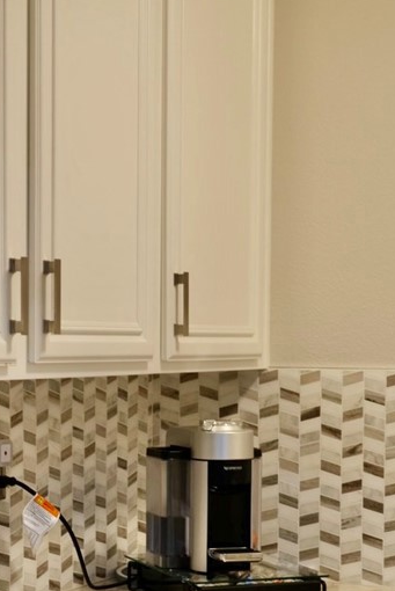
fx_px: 1396
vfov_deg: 23.5
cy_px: 471
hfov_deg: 16.1
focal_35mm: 85
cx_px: 117
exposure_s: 1/40
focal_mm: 40
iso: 800
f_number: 5.6
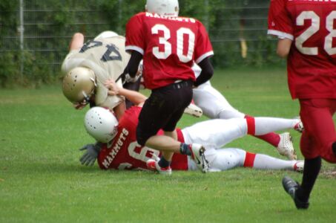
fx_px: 4191
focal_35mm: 450
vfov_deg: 3.0
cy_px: 112
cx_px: 168
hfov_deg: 4.6
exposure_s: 1/800
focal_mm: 300
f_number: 5.6
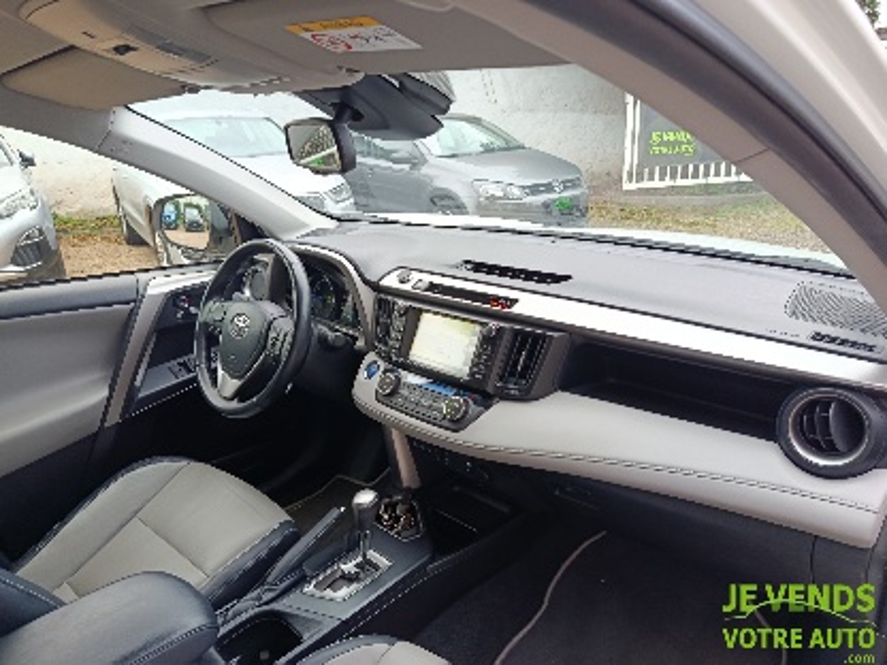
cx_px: 444
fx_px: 615
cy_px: 332
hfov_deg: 71.6
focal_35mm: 24
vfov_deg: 56.8
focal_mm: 5.24
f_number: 1.7
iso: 324
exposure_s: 1/100
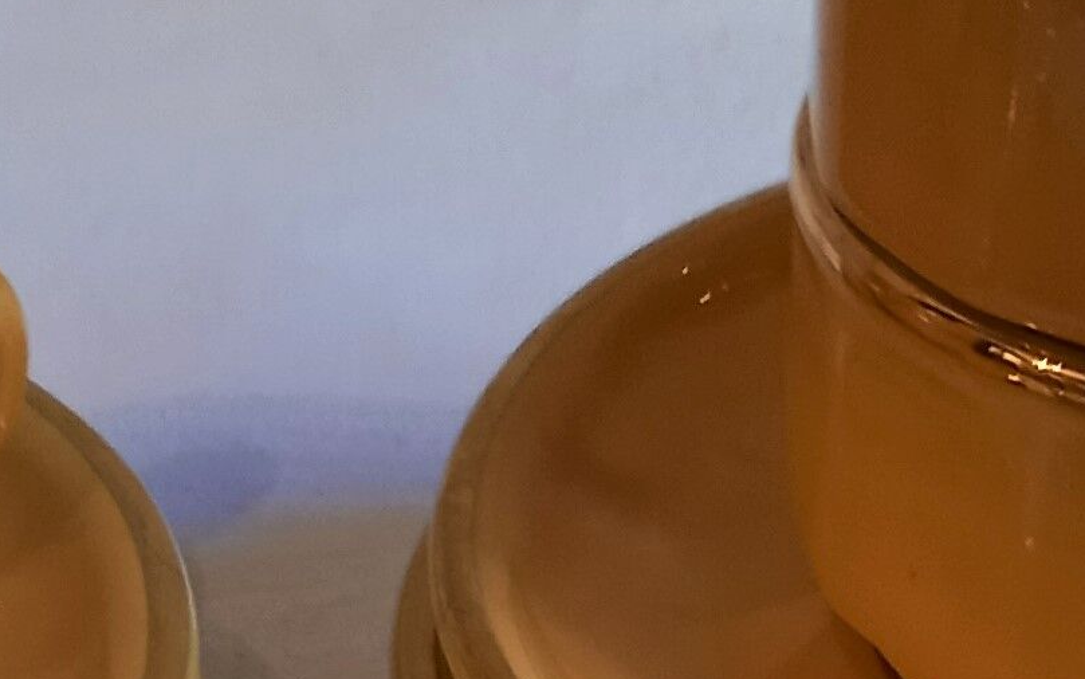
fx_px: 3874
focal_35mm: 131
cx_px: 268
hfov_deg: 15.9
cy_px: 1255
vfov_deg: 9.5
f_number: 1.8
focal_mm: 4.65
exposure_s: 1/33.3
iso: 320
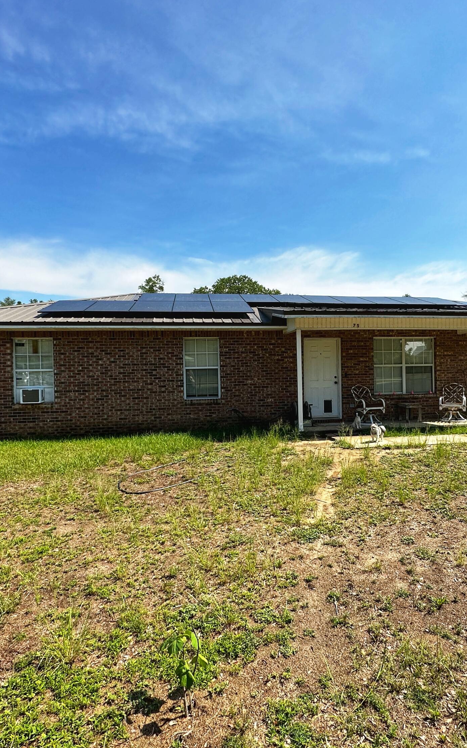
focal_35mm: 20
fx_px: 407
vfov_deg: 85.1
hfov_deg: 59.6
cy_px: 375
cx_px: 254
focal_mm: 2.22
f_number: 2.2
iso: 50
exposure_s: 1/1916
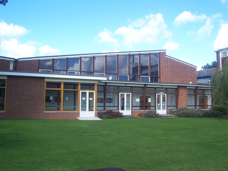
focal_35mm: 34
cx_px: 114
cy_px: 86
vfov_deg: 41.8
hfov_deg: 54.0
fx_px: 224
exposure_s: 1/180
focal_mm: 5.6
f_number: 5.6
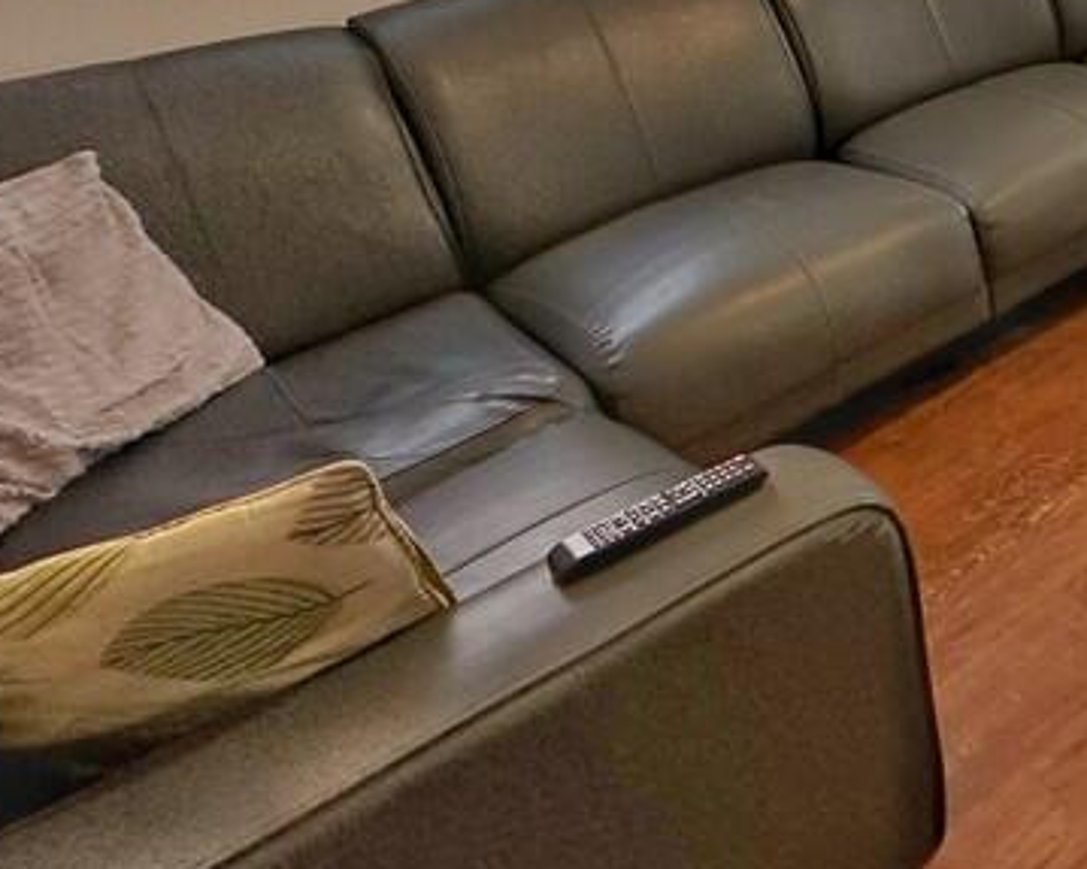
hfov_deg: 31.8
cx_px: 1505
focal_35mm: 39
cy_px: -36
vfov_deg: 34.2
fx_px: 1254
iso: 160
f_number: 2.2
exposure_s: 1/50
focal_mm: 2.22
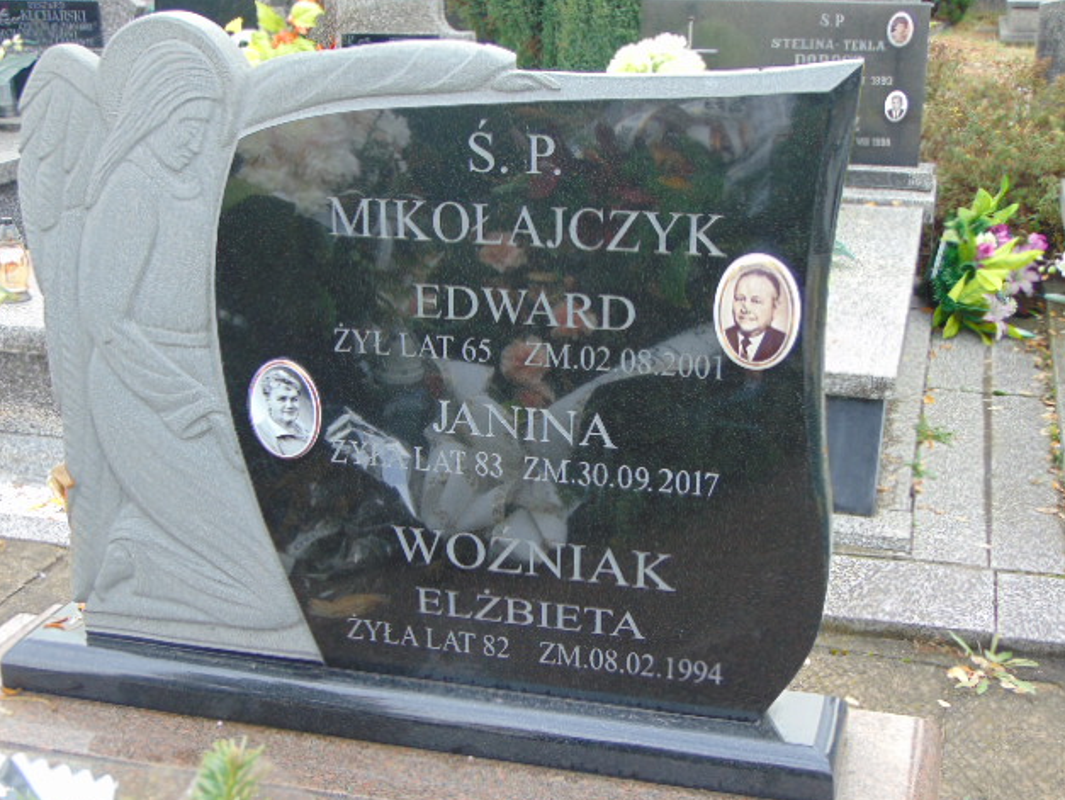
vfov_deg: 28.6
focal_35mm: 51
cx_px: 530
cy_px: 403
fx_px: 1570
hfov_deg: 37.5
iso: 80
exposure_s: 1/80
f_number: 3.5
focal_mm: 9
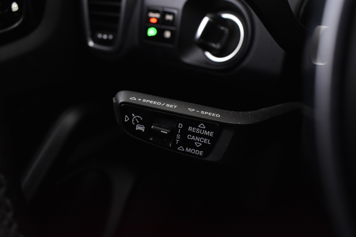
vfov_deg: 41.7
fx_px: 311
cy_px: 118
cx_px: 178
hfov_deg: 59.5
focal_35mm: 32
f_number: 5.6
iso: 1250
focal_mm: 21
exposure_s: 1/8
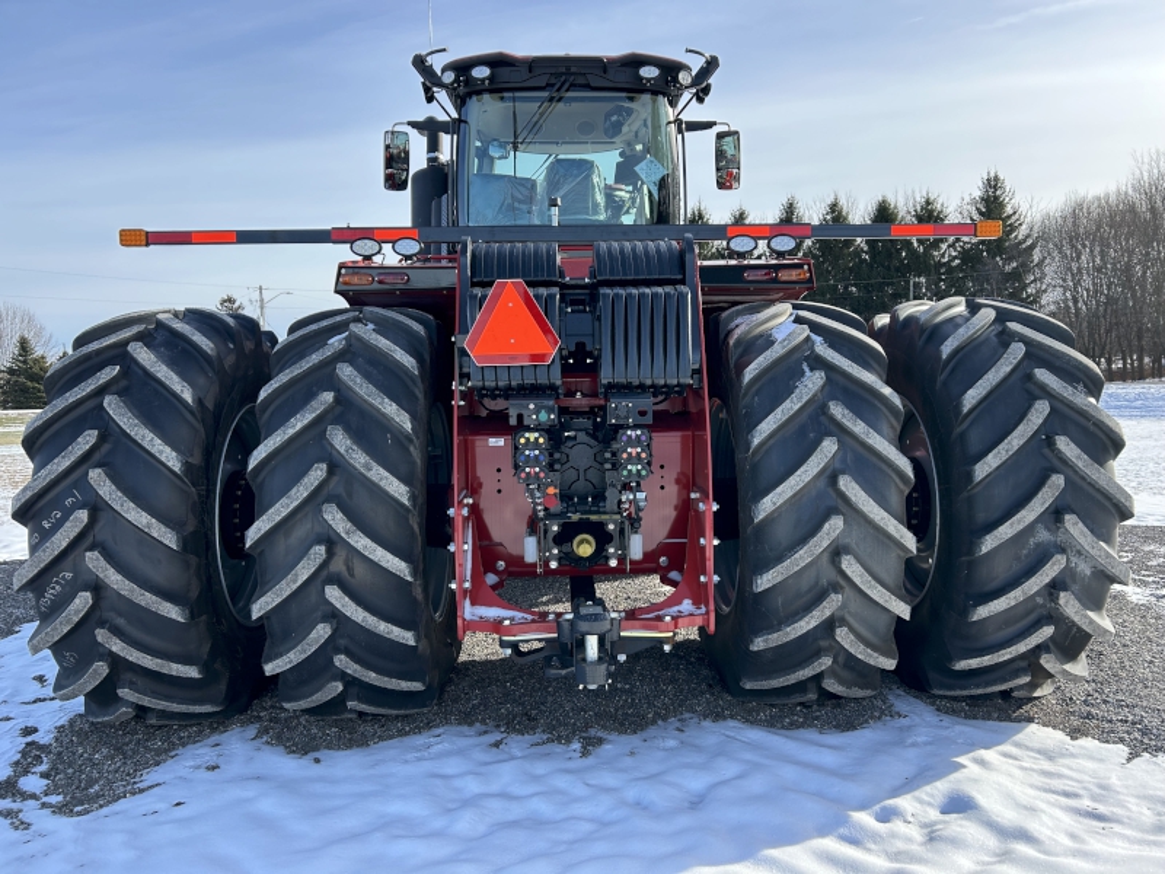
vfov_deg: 53.1
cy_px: 437
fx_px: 875
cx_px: 582
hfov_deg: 67.3
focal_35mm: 26
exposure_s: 1/1575
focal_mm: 5.7
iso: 50
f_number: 1.5
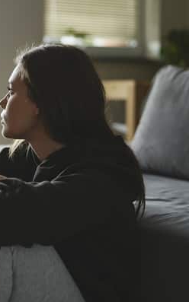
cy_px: 151
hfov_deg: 16.6
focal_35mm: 77
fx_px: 635
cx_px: -2
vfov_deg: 26.8
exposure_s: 1/100
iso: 320
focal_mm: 50
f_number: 1.8
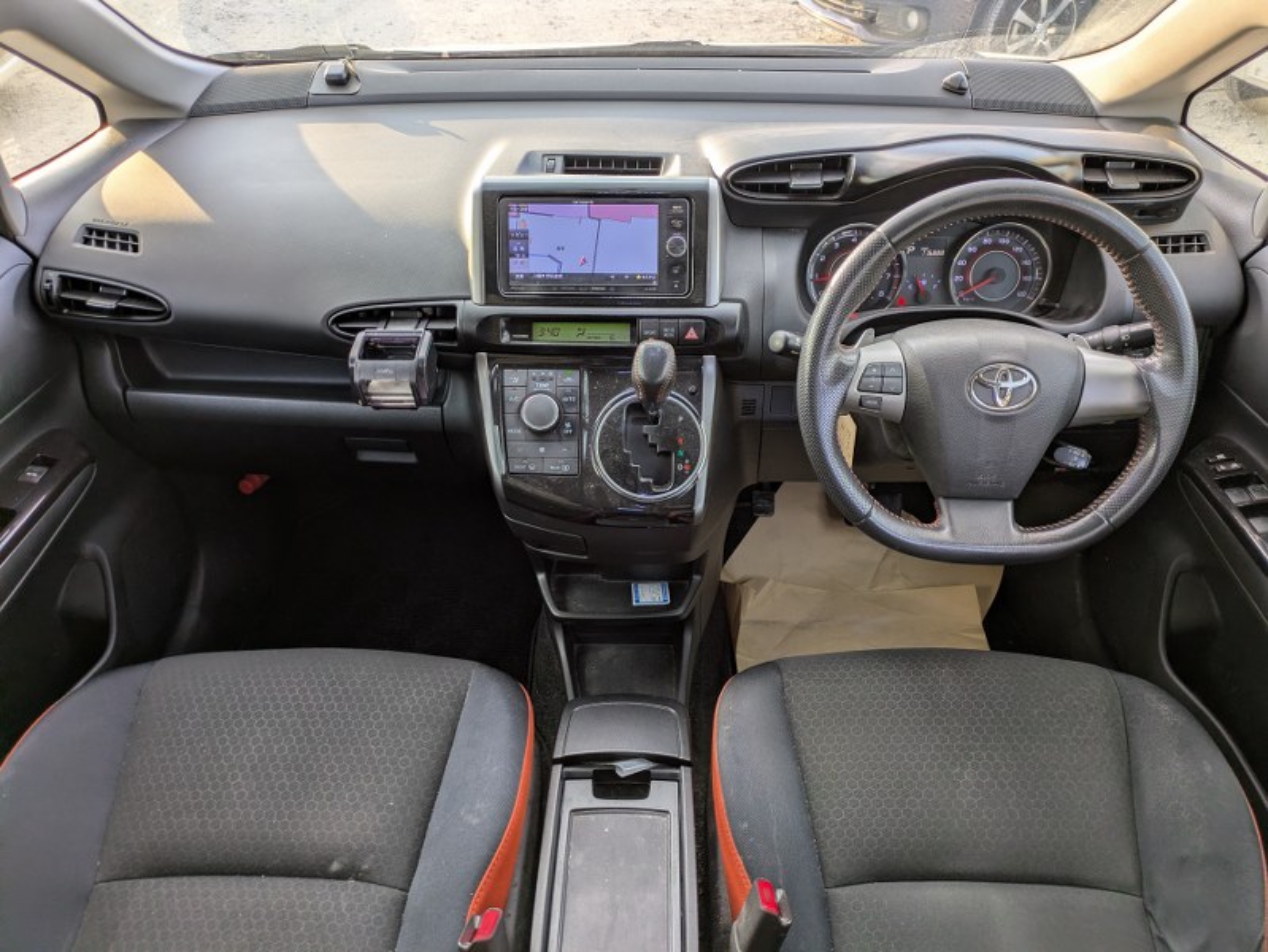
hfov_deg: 69.4
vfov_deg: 54.9
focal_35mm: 25
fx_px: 916
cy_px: 476
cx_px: 634
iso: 43
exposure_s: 1/133
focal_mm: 5.43
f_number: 1.89
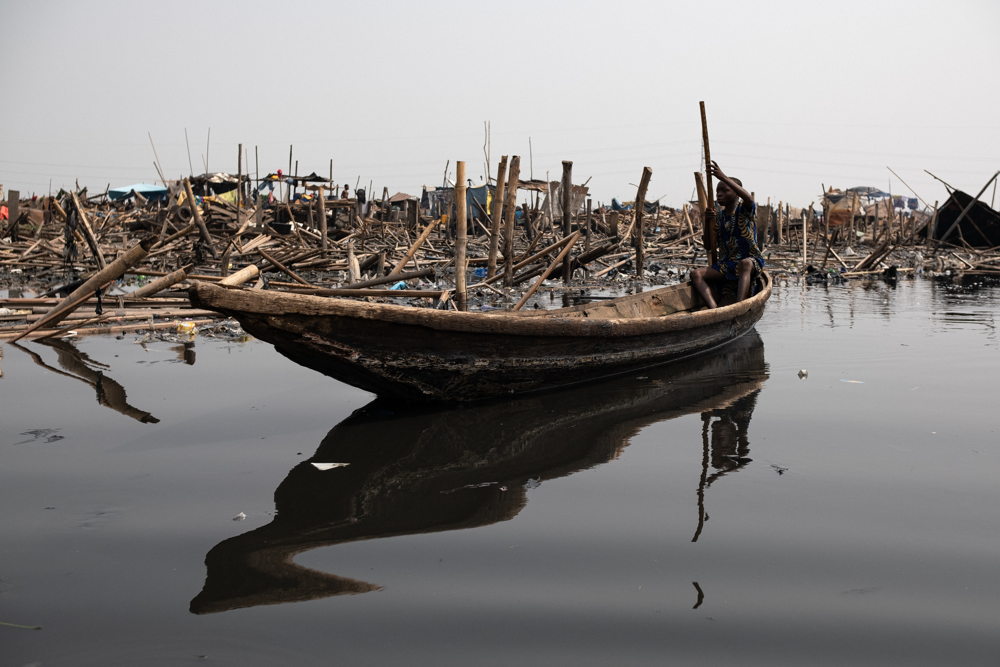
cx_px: 500
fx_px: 972
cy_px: 334
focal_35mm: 35
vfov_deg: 37.9
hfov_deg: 54.4
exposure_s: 1/1000
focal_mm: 23
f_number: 4
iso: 160
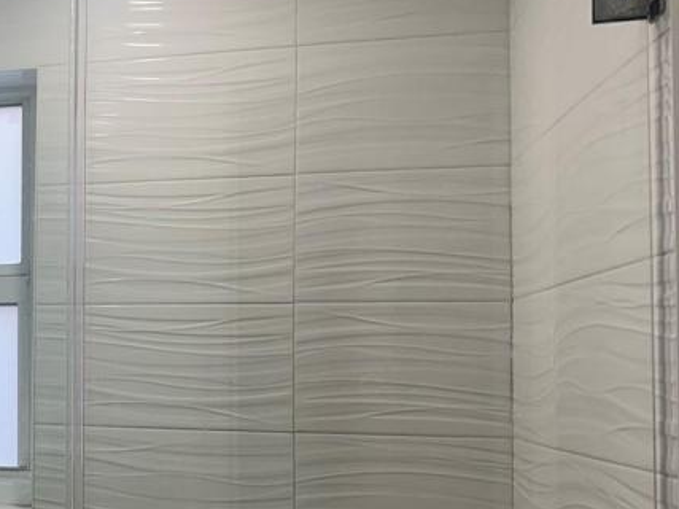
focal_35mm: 54
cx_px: -57
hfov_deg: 31.7
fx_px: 1059
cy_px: 345
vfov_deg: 26.8
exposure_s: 1/120
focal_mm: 6.86
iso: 64
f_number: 1.78
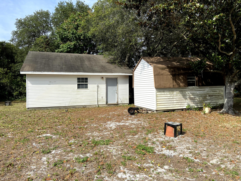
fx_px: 181
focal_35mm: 26
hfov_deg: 67.3
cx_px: 120
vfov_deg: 53.1
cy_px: 90
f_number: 1.8
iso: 32
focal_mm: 4.25
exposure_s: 1/3861
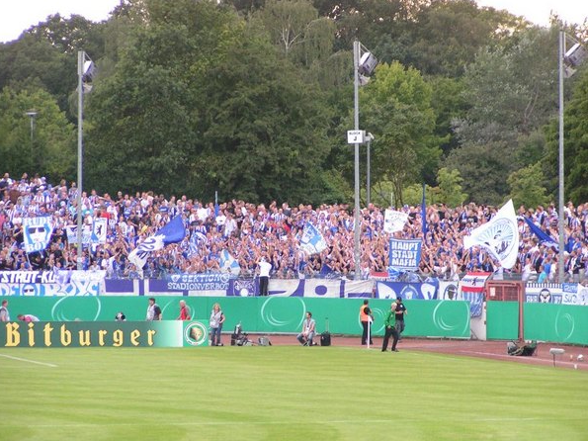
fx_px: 3872
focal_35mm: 228
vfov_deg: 6.5
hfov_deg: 8.7
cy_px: 220
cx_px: 293
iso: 125
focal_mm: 34.5
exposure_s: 1/200
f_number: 3.5
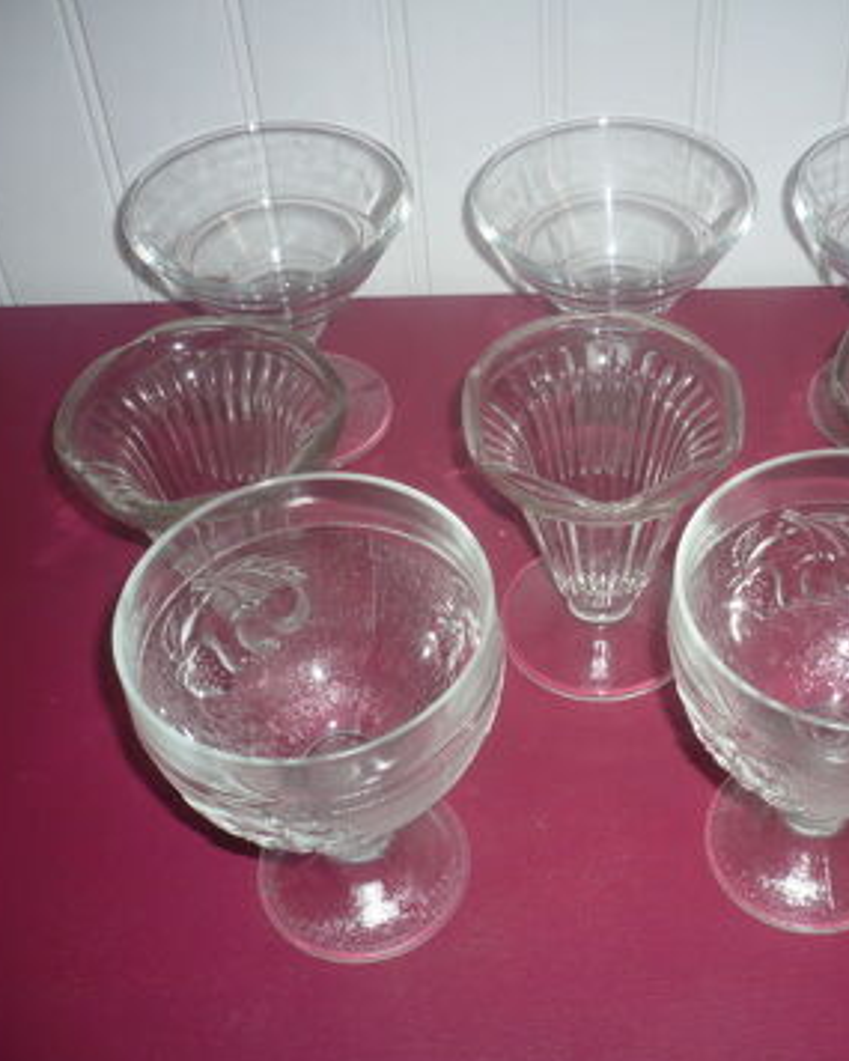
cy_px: 533
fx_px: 1444
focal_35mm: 46
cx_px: 623
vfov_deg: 40.3
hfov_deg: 32.2
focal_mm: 5.8
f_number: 2.8
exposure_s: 1/30
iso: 100
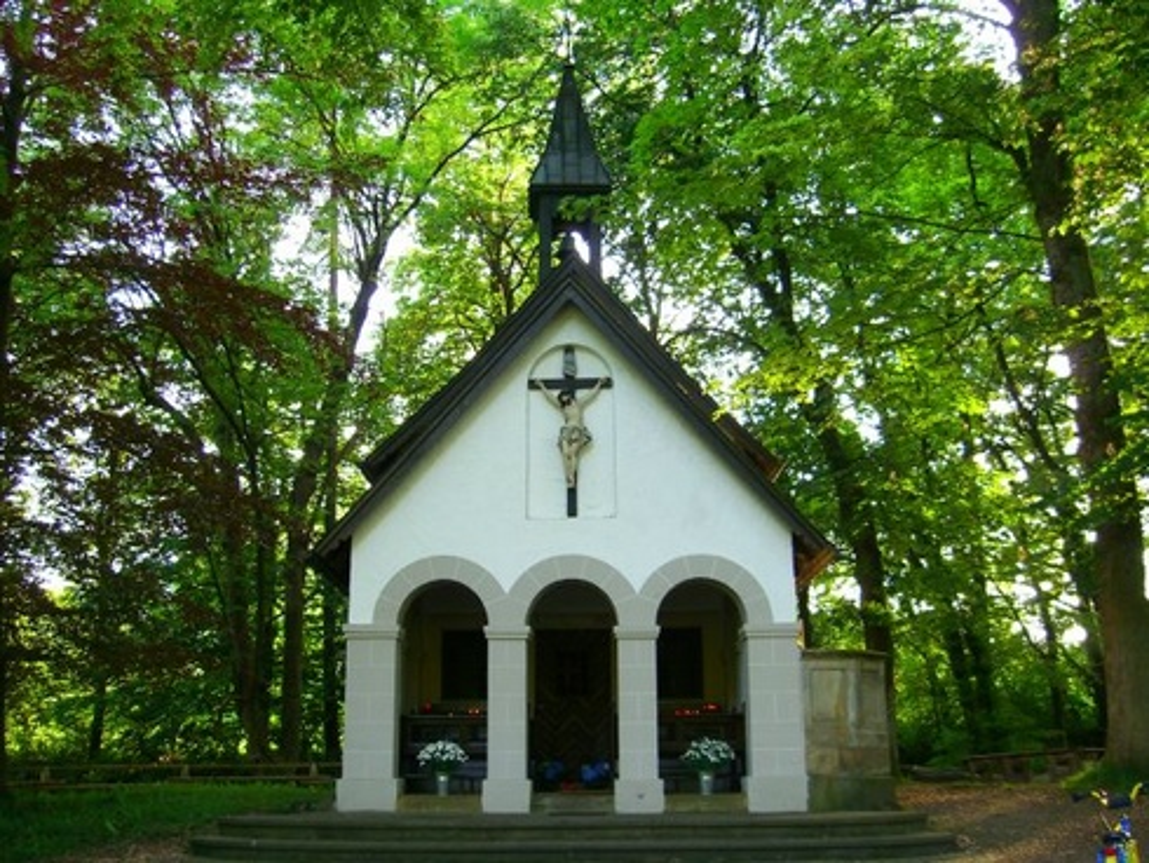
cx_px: 574
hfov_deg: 49.0
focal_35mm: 38
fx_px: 1262
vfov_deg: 37.8
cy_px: 432
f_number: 2.8
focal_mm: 7.9
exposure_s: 1/50
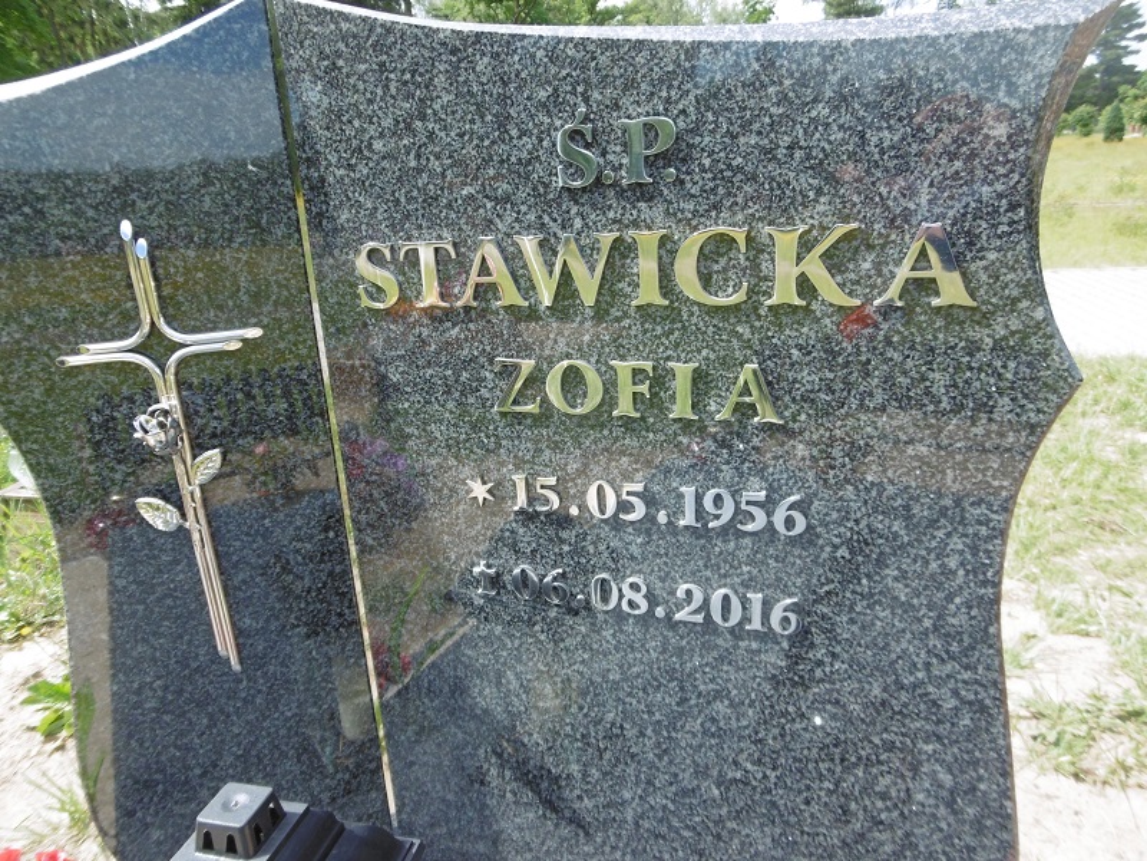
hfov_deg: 71.6
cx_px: 574
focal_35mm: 24
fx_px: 795
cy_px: 430
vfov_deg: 56.8
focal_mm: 4.3
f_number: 3.1
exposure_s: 1/400
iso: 100
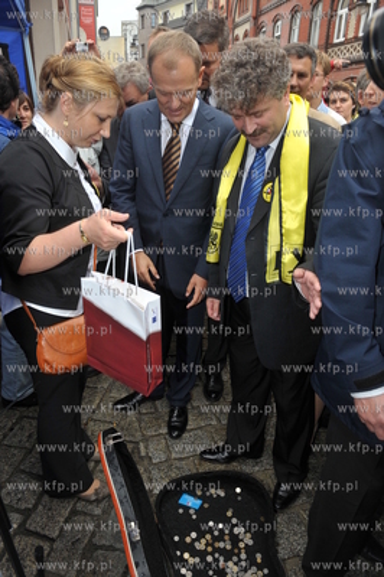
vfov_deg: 73.8
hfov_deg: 53.1
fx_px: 385
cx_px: 192
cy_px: 288
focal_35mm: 24
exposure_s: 1/250
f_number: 5.6
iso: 400
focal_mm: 24
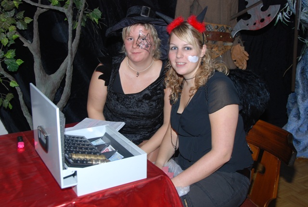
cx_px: 154
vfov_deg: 32.1
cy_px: 104
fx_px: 360
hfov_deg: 46.3
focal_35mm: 42
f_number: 5
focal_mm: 28
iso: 200
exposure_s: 1/60
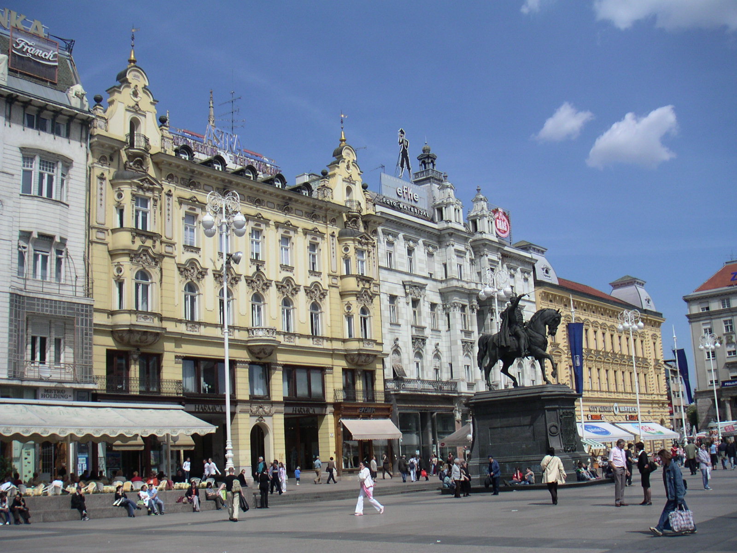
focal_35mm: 38
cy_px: 276
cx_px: 368
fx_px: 809
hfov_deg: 49.0
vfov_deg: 37.7
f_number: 6.6
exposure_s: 1/300
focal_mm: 6
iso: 50
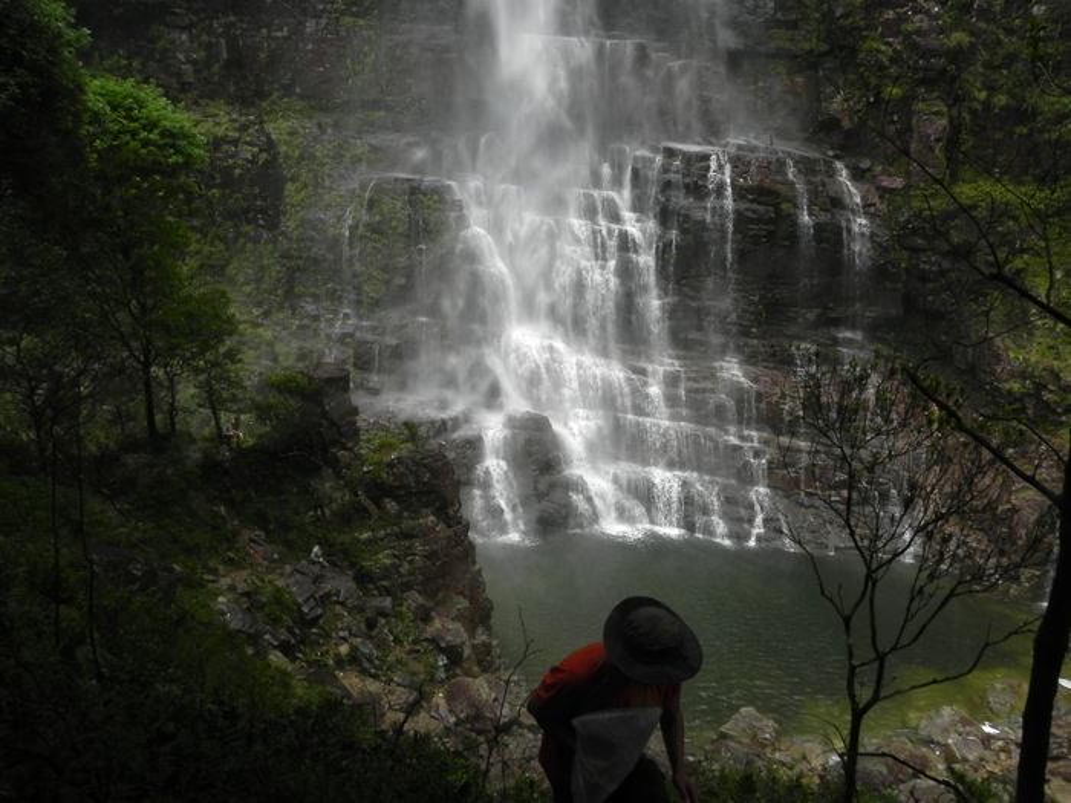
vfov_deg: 48.2
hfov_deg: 61.7
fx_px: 897
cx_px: 536
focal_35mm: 29
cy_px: 402
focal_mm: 5.2
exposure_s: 1/50
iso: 160
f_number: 8
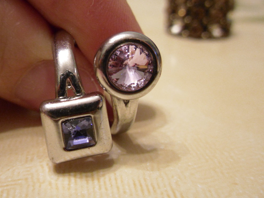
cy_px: 85
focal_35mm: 60
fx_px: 458
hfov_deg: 32.0
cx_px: 94
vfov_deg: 24.4
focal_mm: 6.3
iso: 400
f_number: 3.5
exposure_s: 1/10
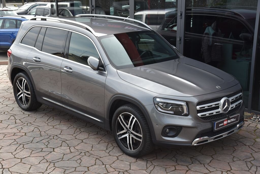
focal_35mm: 55
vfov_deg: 24.7
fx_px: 397
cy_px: 87
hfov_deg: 36.2
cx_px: 130
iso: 500
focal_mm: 55
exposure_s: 1/320
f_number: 8
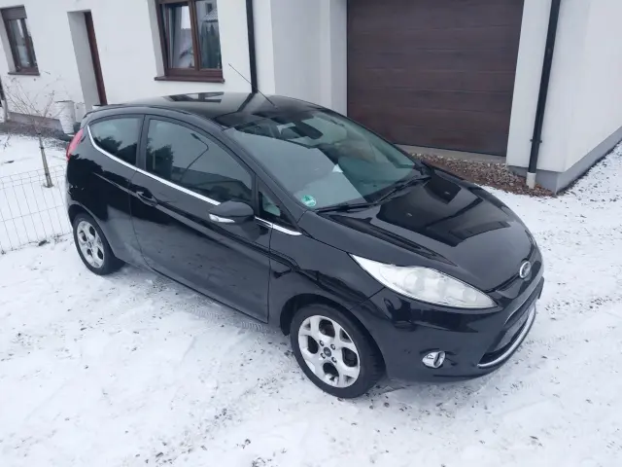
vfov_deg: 46.8
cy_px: 234
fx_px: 539
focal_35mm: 30
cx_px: 311
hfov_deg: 60.0
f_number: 1.8
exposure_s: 1/50
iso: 64
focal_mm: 4.6
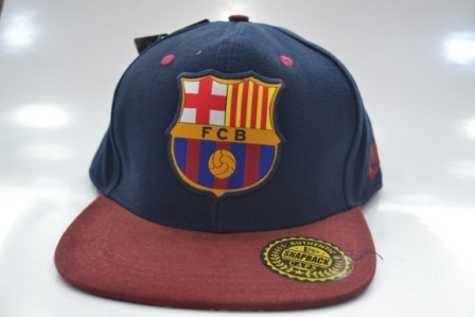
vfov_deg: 36.9
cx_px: 238
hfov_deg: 53.1
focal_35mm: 36
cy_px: 158
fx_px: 475
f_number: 4.2
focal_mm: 24
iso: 400
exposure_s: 1/80
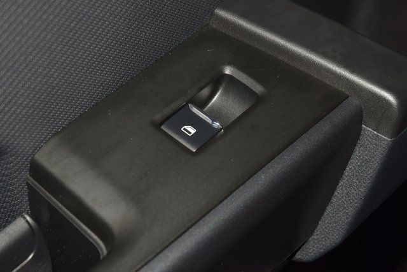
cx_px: 204
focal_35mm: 105
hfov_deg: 19.5
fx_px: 1187
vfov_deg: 13.0
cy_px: 136
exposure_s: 1/125
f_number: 8
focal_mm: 70
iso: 100
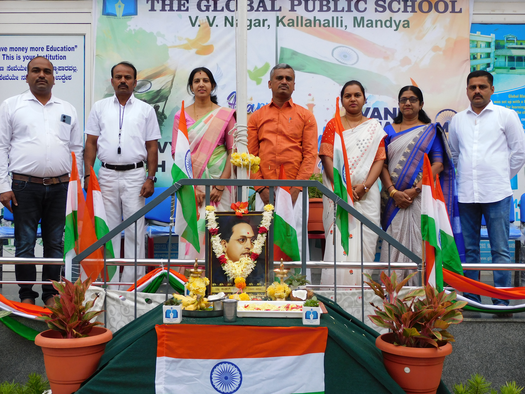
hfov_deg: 46.8
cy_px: 197
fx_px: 607
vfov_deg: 36.0
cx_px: 262
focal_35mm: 40
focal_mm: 7.2
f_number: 3.8
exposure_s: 1/50
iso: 125
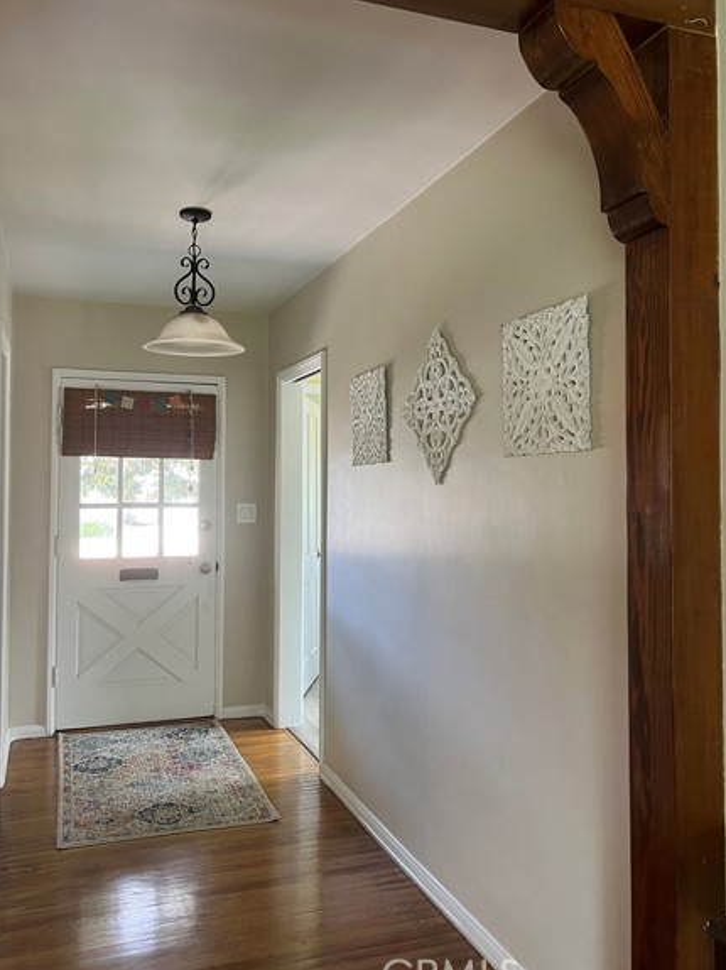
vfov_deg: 61.6
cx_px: 322
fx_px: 812
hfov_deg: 48.1
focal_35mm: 29
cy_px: 458
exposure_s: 1/60
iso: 125
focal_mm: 5.7
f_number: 1.5
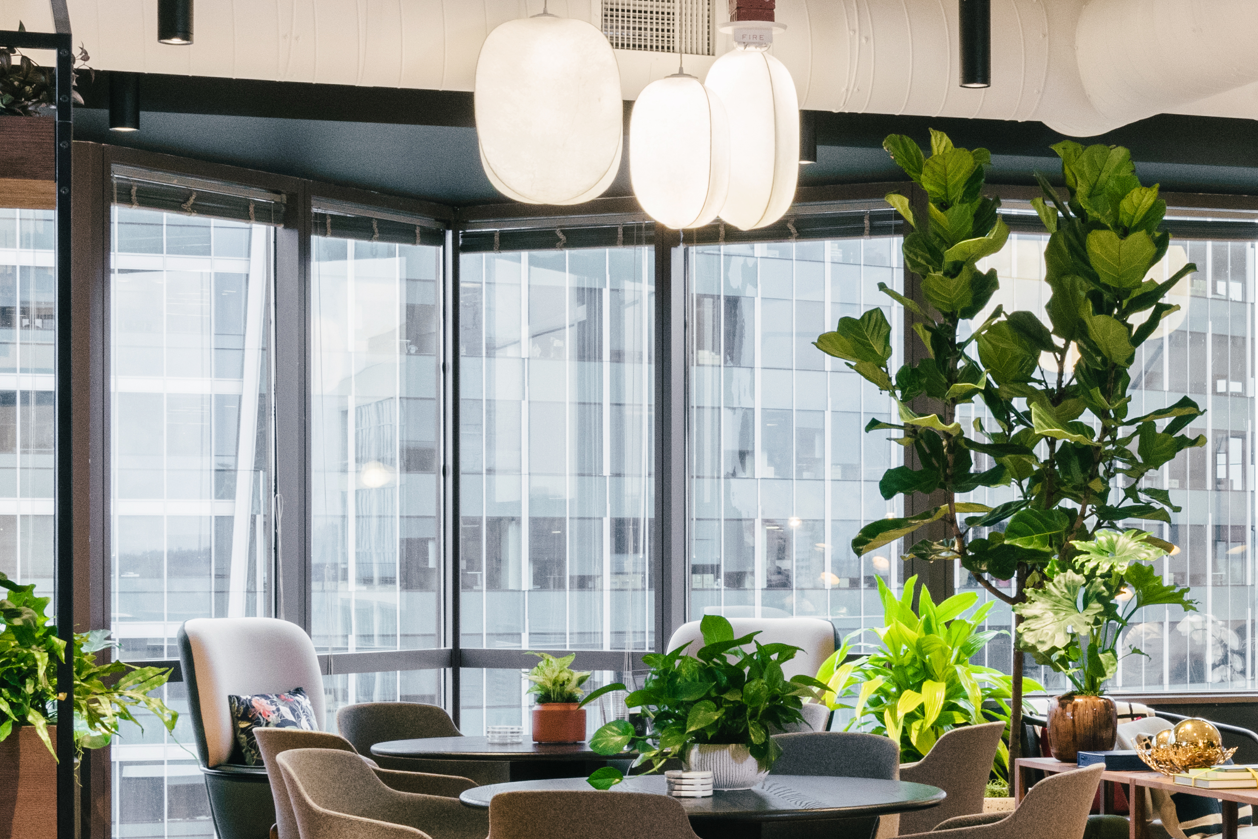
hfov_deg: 23.1
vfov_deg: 15.9
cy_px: 581
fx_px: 3006
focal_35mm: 86
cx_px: 1098
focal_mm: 32
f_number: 14
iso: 1600
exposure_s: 1/6
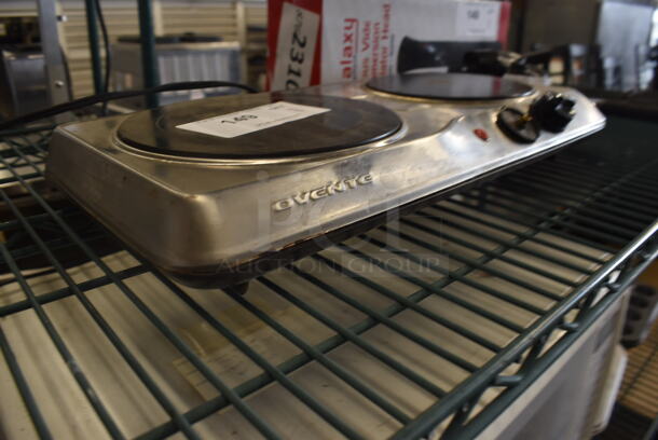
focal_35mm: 27
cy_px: 220
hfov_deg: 67.3
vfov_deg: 48.0
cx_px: 329
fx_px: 494
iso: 720
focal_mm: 18
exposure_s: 1/60
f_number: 5.6
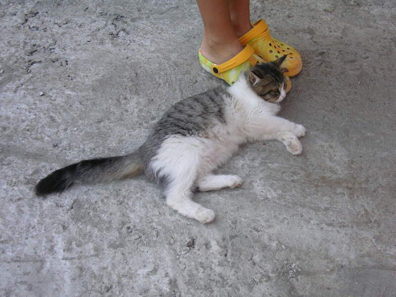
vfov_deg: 30.9
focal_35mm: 47
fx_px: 538
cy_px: 148
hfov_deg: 40.4
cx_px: 198
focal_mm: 7.8
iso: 50
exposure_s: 1/180
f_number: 3.3
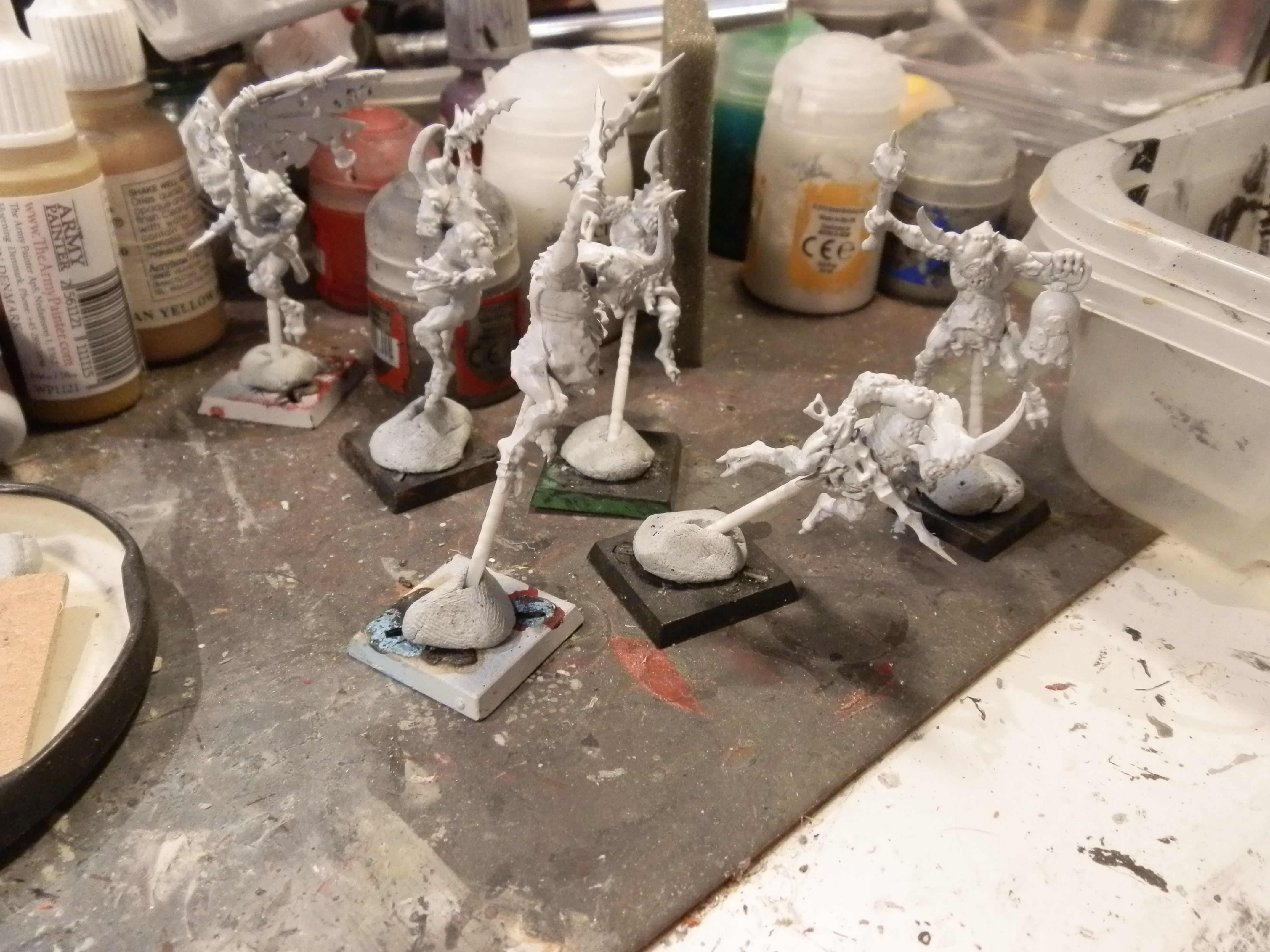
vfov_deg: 49.7
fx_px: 1027
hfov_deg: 63.4
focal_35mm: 28
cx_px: 635
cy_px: 476
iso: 400
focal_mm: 5
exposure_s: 1/80
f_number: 3.1
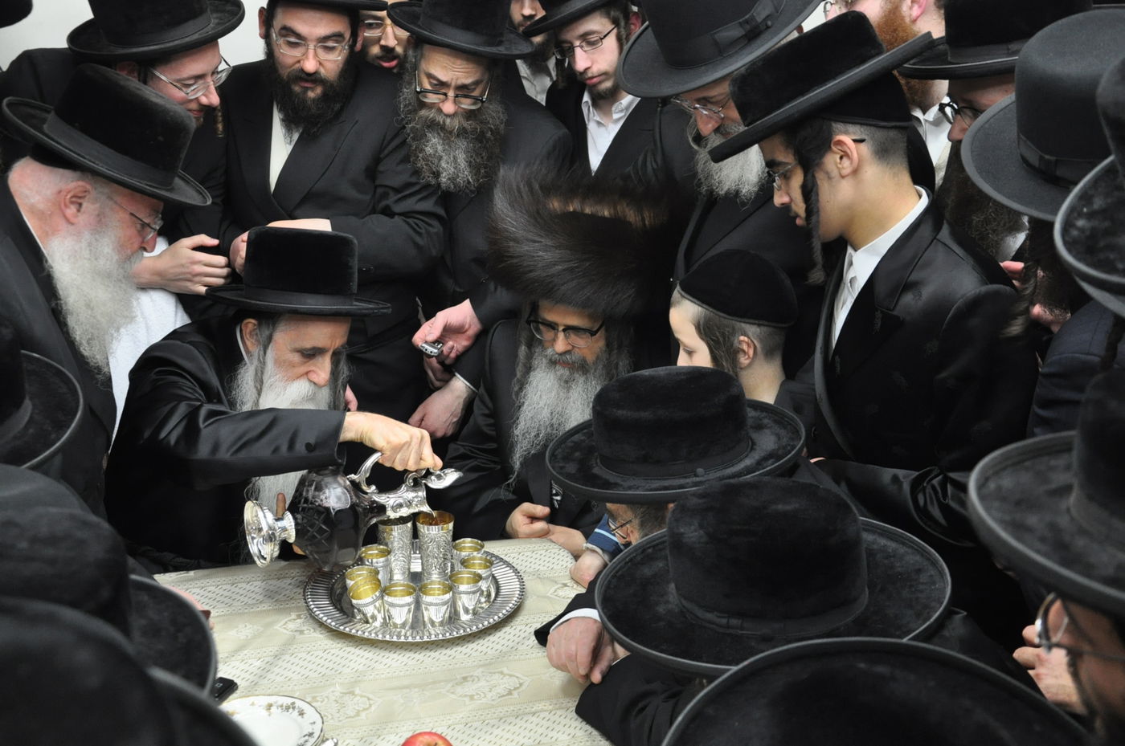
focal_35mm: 51
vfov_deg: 26.4
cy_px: 373
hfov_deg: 38.9
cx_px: 562
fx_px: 1591
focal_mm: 34
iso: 1250
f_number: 5.6
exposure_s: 1/60
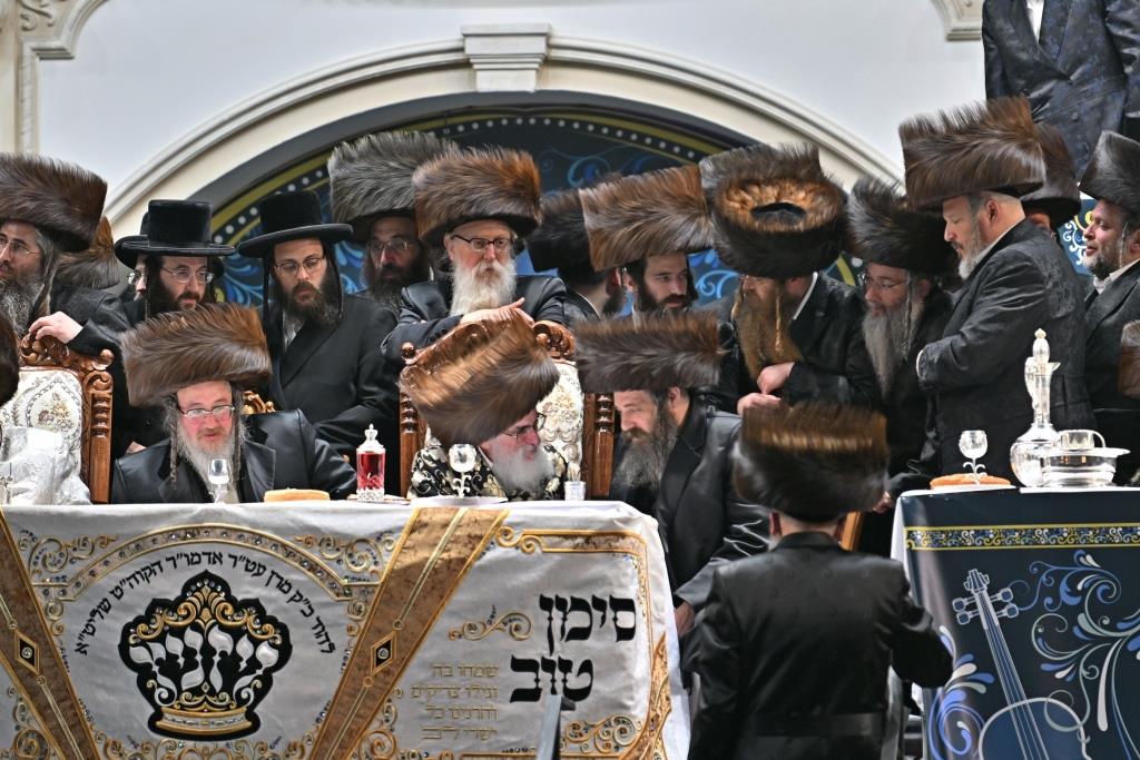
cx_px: 570
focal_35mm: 300
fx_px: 9501
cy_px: 380
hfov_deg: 6.9
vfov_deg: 4.6
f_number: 2.8
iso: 125
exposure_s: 1/125
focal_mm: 200
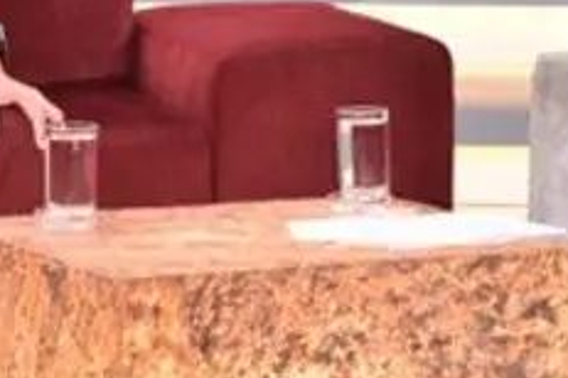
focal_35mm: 321
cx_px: 305
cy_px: -233
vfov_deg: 4.3
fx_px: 5064
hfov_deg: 6.4
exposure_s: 1/200
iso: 2000
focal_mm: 95
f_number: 4.5
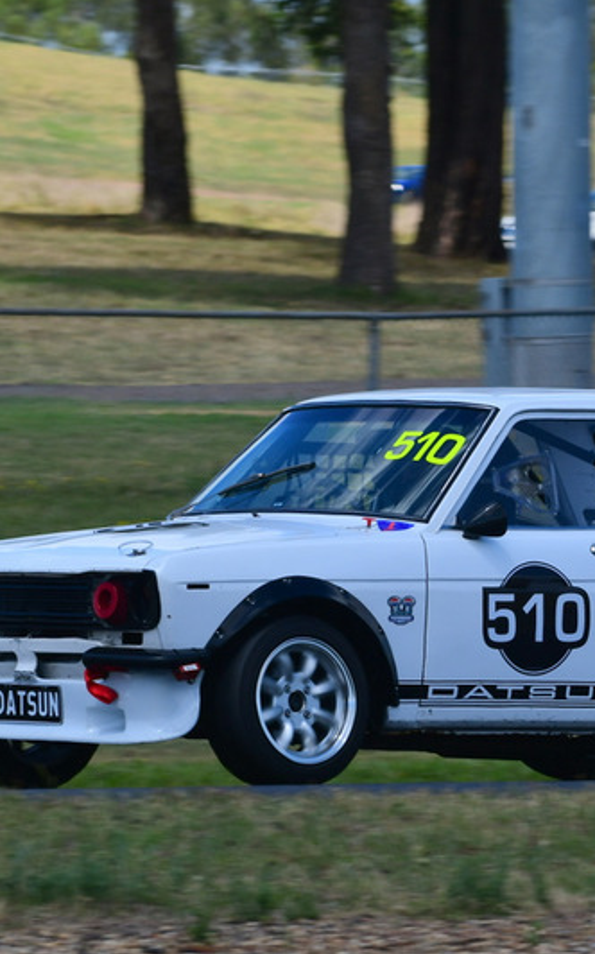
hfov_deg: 2.9
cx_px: 416
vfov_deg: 4.6
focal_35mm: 460
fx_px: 11948
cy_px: 477
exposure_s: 1/640
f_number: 10
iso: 250
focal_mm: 200
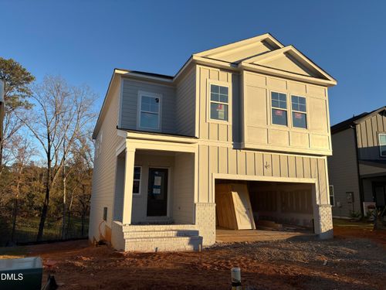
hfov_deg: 67.3
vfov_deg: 53.1
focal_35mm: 26
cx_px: 193
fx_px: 290
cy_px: 145
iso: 50
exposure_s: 1/2747
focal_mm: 5.96
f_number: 1.6
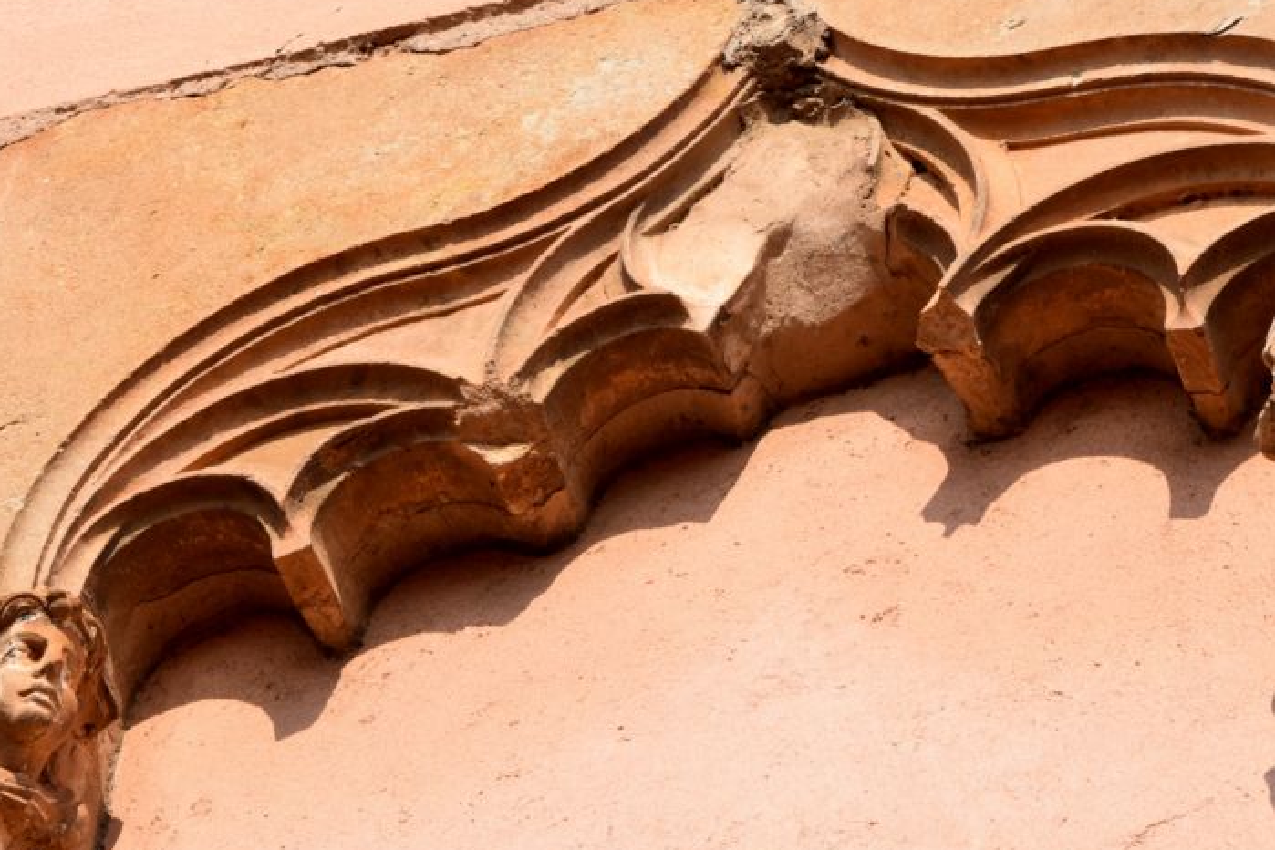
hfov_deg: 9.9
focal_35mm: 209
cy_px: 361
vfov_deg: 6.6
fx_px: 7392
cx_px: 635
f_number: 13
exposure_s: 1/640
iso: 400
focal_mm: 95
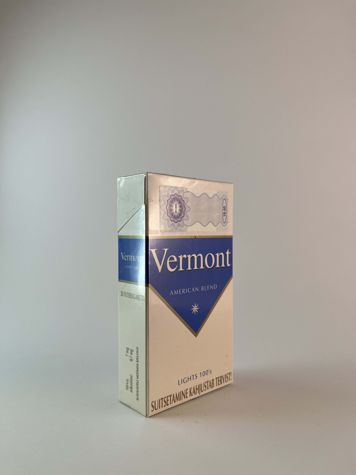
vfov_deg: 67.3
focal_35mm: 26
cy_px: 238
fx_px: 357
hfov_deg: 53.1
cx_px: 178
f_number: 1.6
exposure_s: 1/440
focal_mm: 5.1
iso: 50
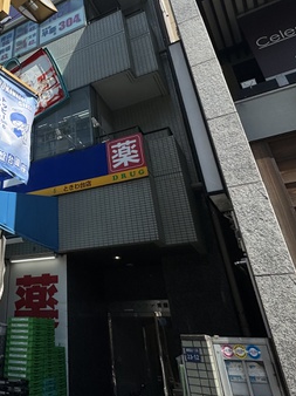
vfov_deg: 60.1
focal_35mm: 29
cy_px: 129
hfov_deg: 44.3
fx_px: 331
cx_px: 35
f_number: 2.2
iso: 40
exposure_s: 1/2674
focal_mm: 2.22
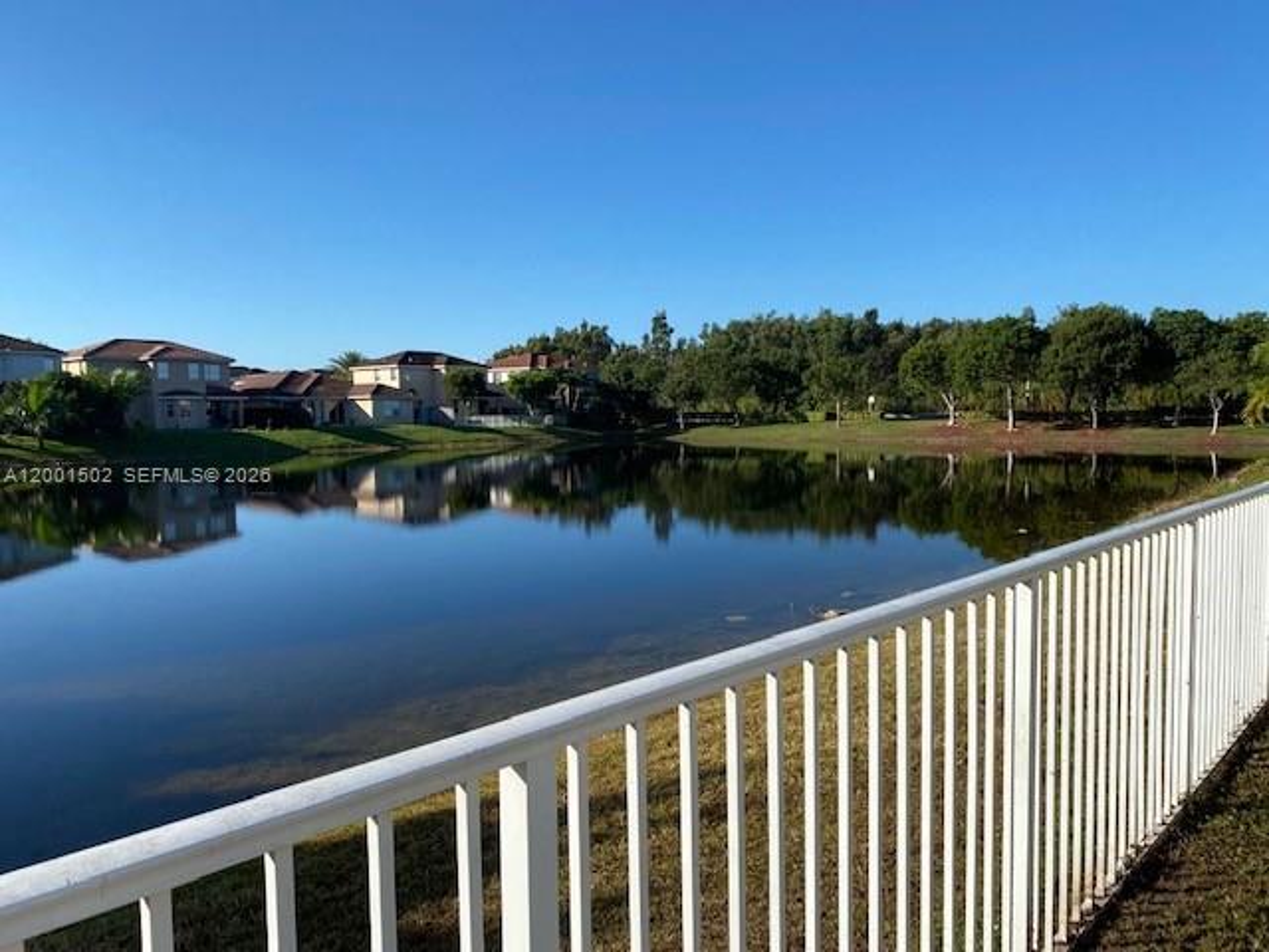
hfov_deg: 67.3
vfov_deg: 53.1
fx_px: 953
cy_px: 476
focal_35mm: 26
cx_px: 634
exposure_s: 1/3300
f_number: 1.8
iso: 32
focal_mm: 4.25
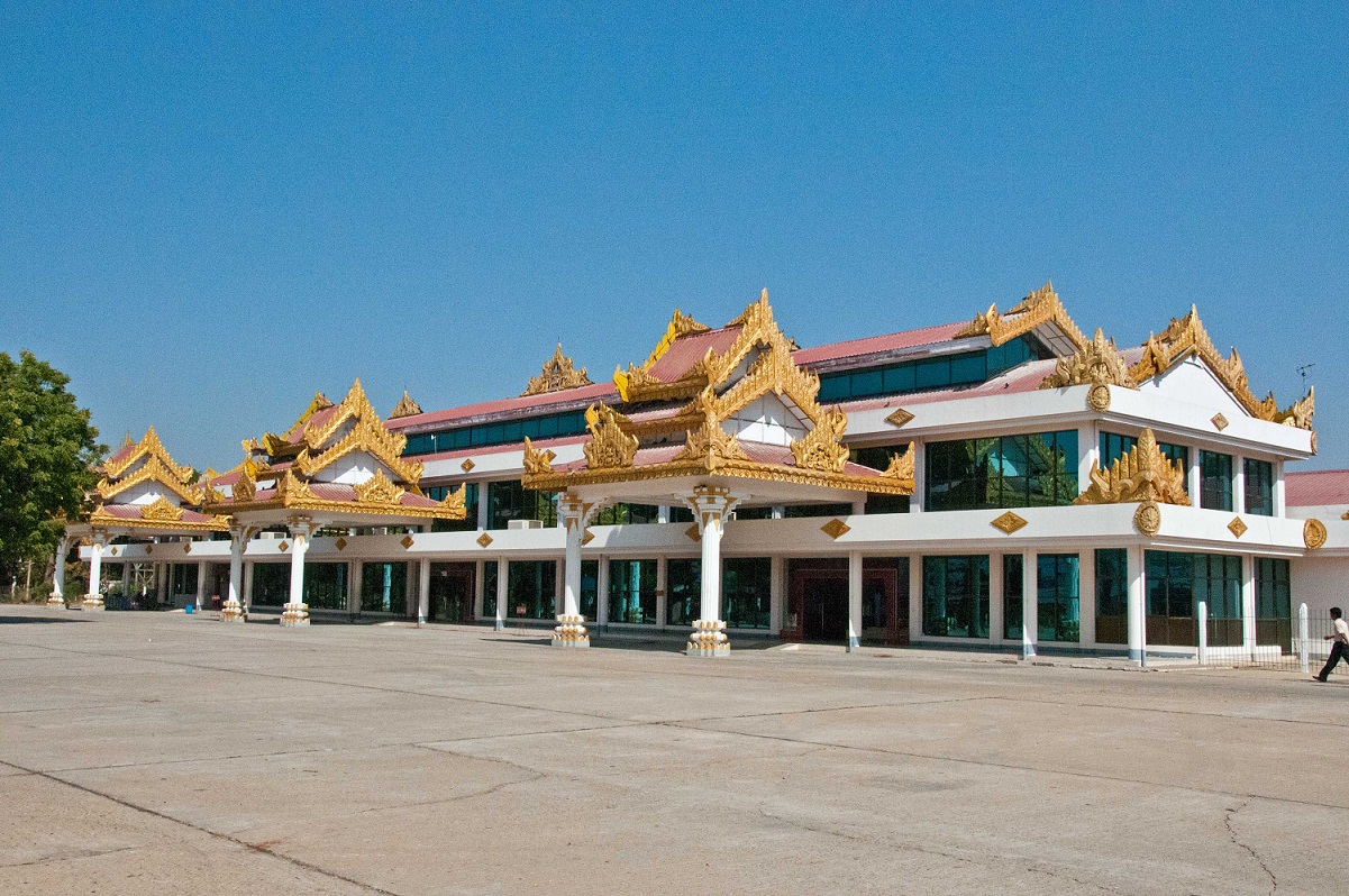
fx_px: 1235
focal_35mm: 33
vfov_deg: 39.9
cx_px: 674
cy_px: 448
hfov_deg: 57.3
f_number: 11
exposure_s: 1/8000
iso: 3200
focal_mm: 22
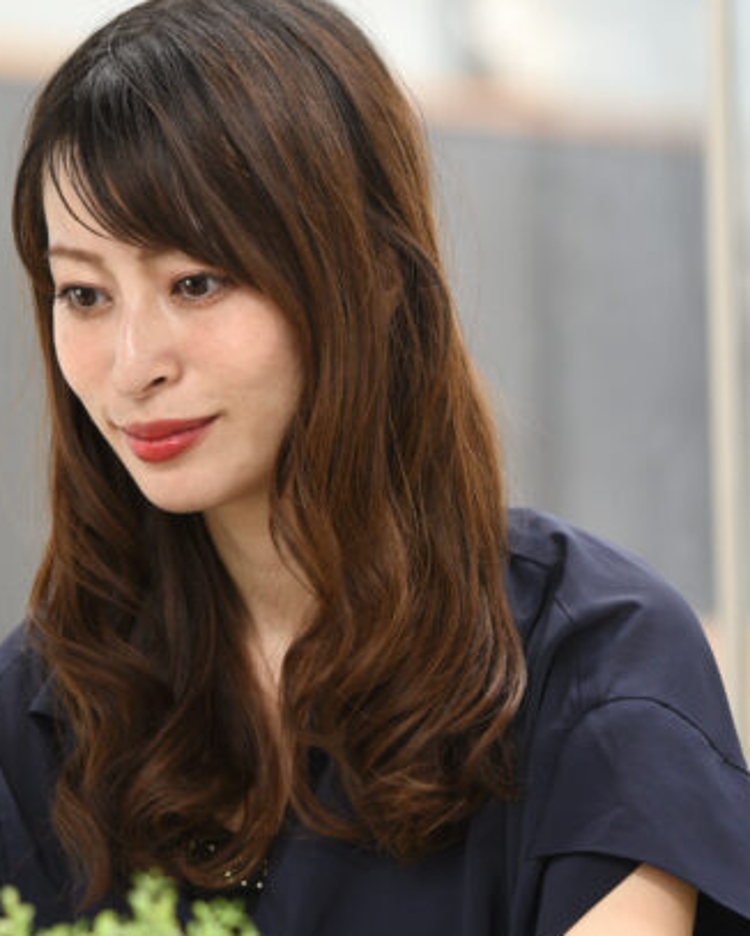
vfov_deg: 7.8
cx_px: 58
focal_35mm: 248
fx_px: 6876
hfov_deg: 6.2
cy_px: 596
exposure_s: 1/90
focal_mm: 105
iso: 640
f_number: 2.8
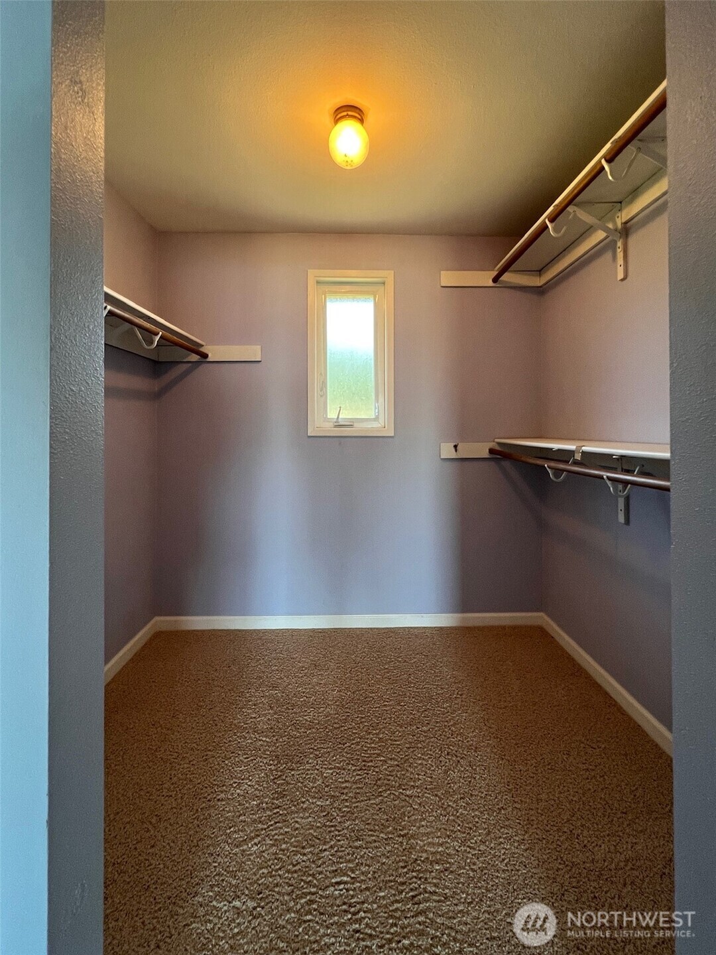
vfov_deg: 106.2
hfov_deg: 89.9
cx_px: 358
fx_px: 359
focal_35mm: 13
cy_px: 478
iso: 200
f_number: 1.8
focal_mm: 1.57
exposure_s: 1/60
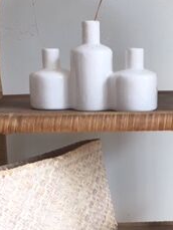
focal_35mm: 81
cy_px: 168
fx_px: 539
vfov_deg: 23.9
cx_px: 110
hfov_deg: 18.2
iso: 40
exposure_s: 1/33
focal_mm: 4.15
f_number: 2.2
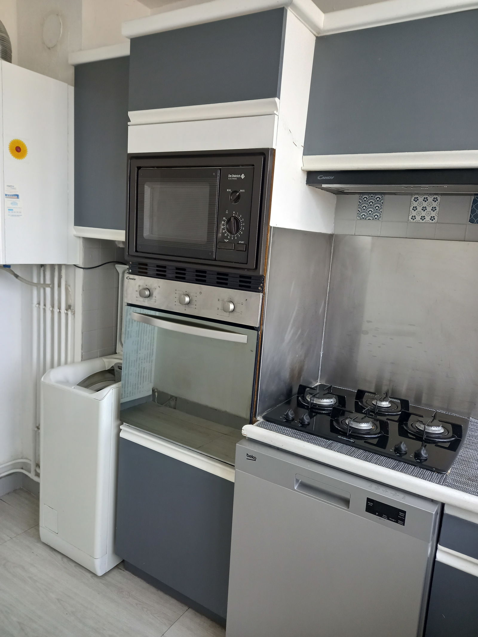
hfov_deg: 54.9
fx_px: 460
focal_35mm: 25
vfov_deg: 69.4
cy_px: 318
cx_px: 239
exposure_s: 1/60
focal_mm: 4.6
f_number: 2
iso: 80
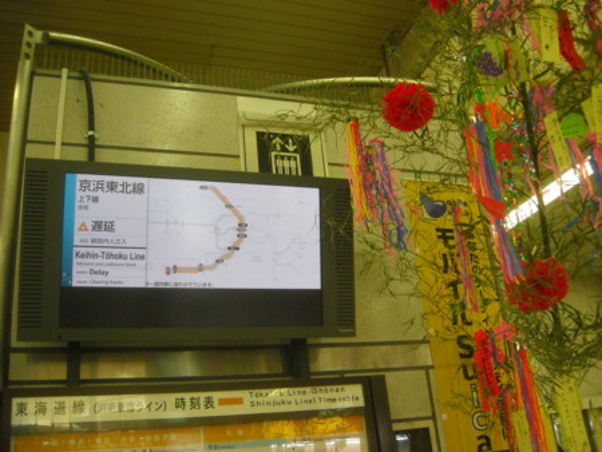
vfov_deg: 40.7
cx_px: 301
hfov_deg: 52.6
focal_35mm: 35
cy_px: 226
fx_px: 609
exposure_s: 1/60
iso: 308
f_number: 2.8
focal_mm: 5.7
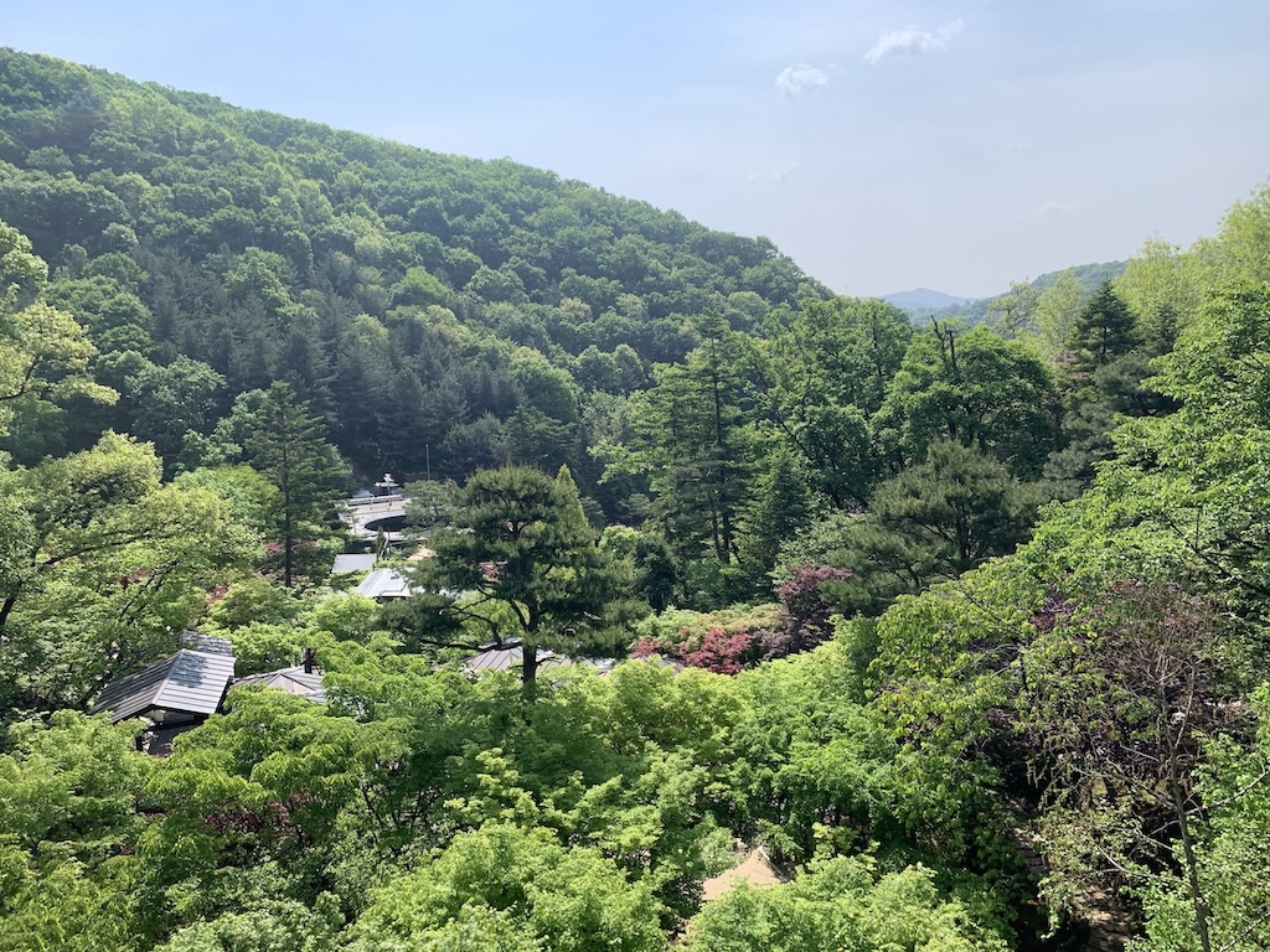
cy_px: 476
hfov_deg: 67.3
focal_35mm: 26
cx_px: 635
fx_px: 954
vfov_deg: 53.1
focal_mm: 4.25
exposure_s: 1/1689
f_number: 1.8
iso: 25
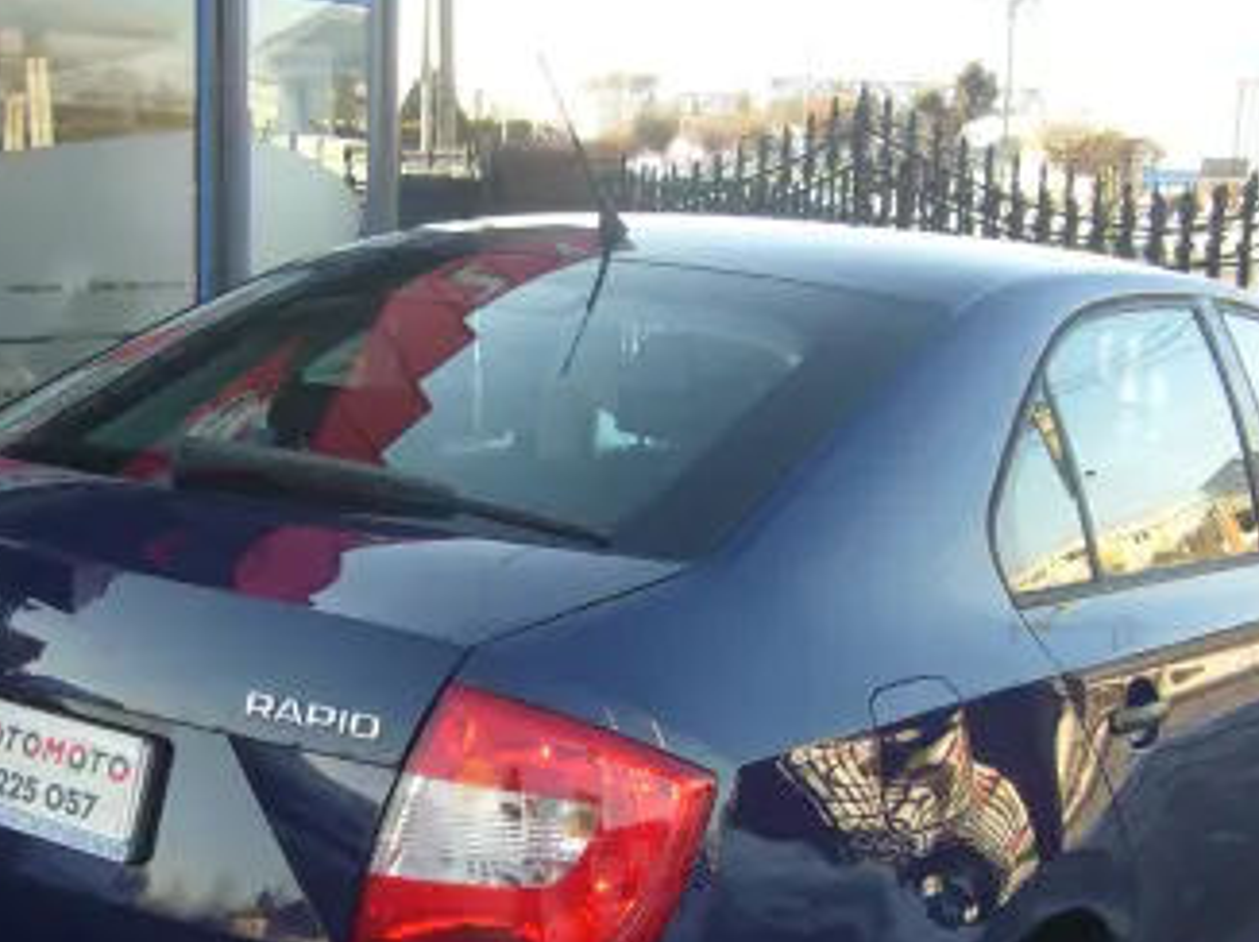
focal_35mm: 55
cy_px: 676
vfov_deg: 26.3
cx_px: 556
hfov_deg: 34.9
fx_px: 1999
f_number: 2.8
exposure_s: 1/125
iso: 80
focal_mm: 4.6
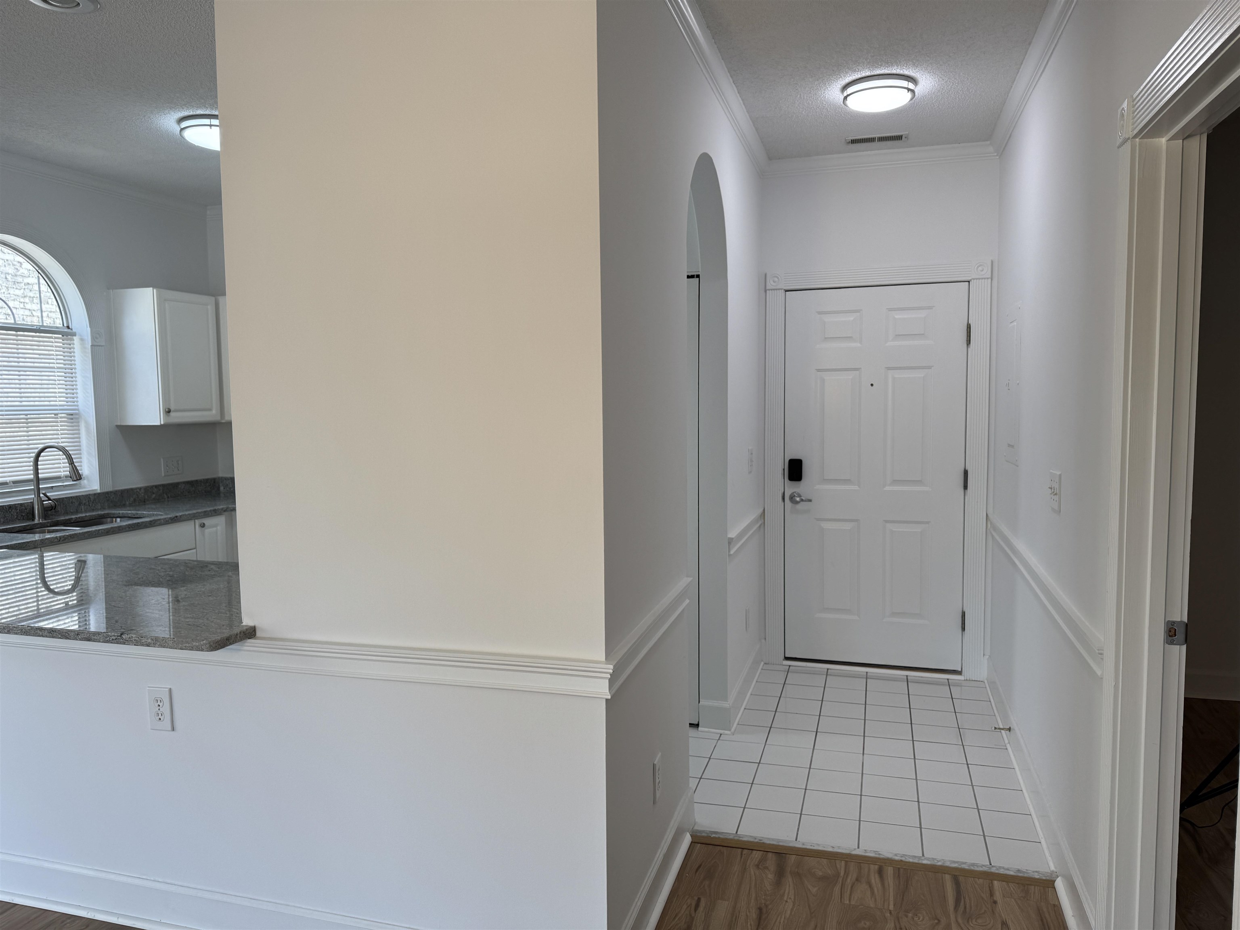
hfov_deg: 71.6
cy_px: 465
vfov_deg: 56.8
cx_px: 620
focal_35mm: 24
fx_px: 860
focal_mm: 6.76
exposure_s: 1/189
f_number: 1.78
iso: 80
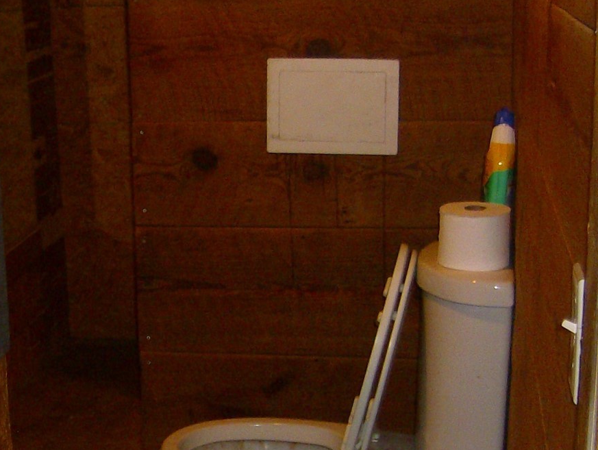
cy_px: 328
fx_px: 1366
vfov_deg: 18.6
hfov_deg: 24.0
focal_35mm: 79
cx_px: 57
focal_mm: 6
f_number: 2.8
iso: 200
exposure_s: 1/60
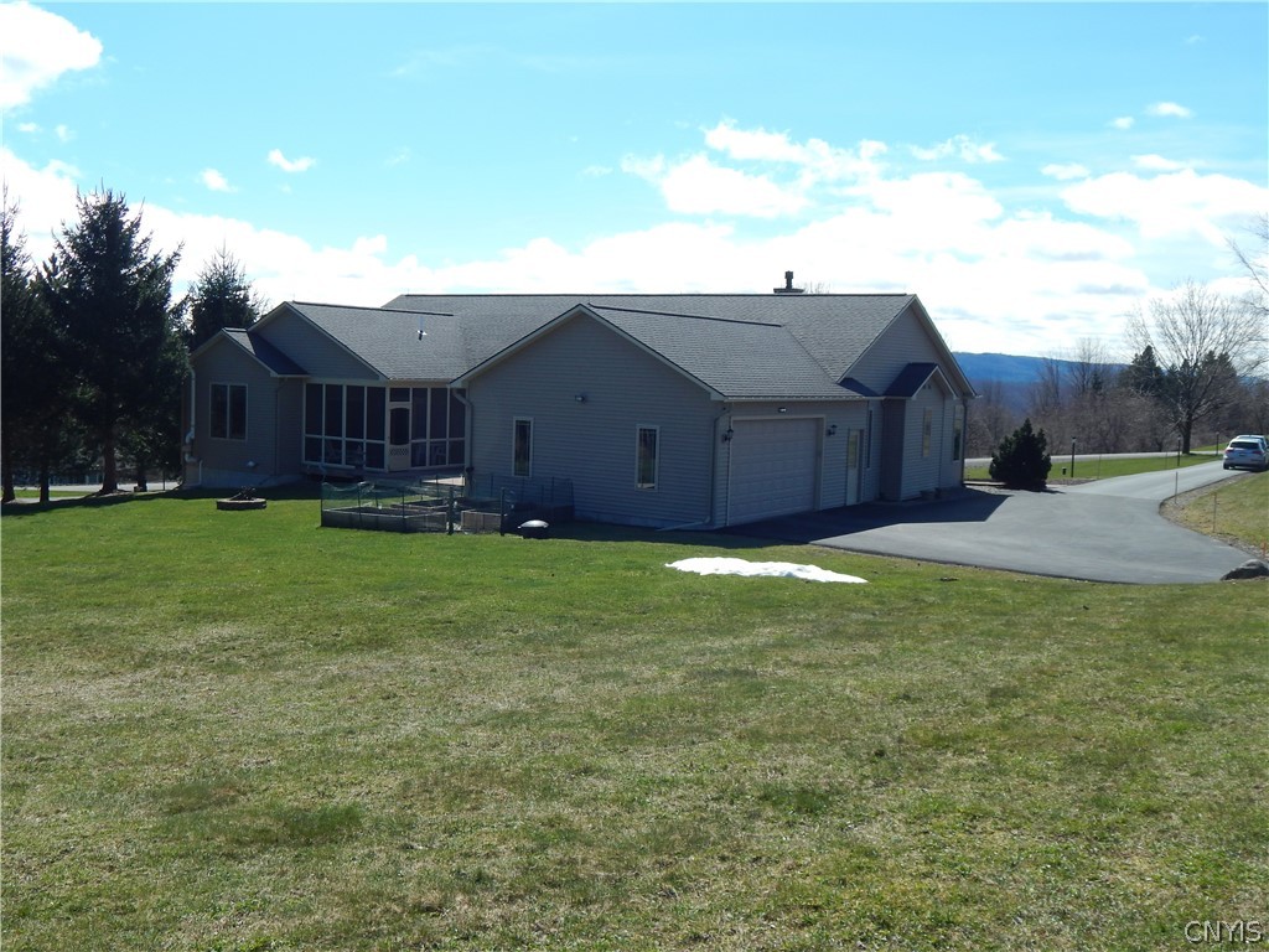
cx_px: 634
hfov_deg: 52.6
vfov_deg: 40.7
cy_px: 476
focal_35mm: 35
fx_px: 1283
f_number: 6.7
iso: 125
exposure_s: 1/400
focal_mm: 6.1
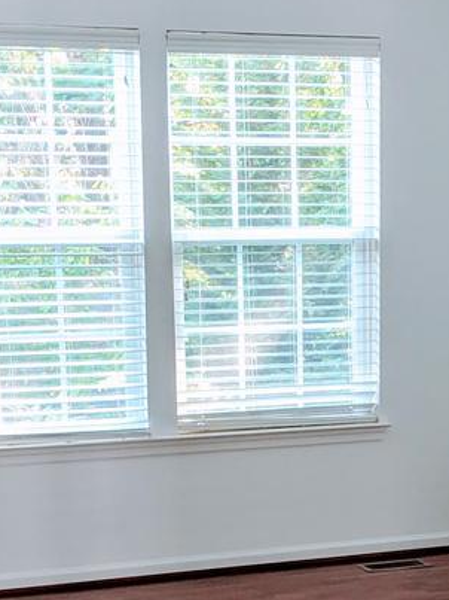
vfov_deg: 18.8
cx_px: 352
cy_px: 505
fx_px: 1782
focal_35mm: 103
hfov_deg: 14.3
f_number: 1.8
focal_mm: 4.44
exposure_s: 1/30
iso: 57
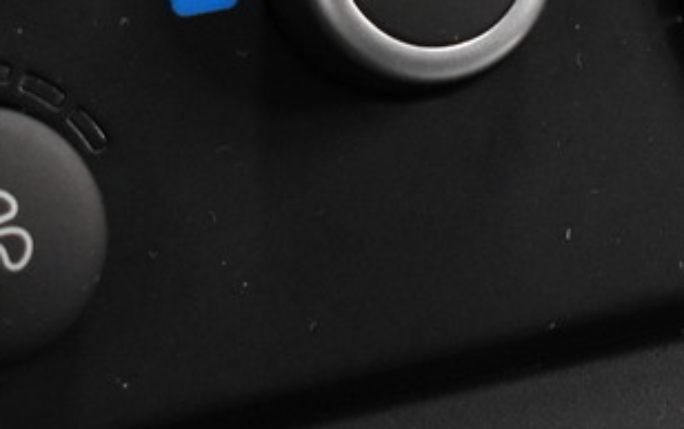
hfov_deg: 8.6
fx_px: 4496
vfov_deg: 5.5
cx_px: 788
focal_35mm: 241
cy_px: 96
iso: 1600
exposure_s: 1/20
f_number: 5
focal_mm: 30
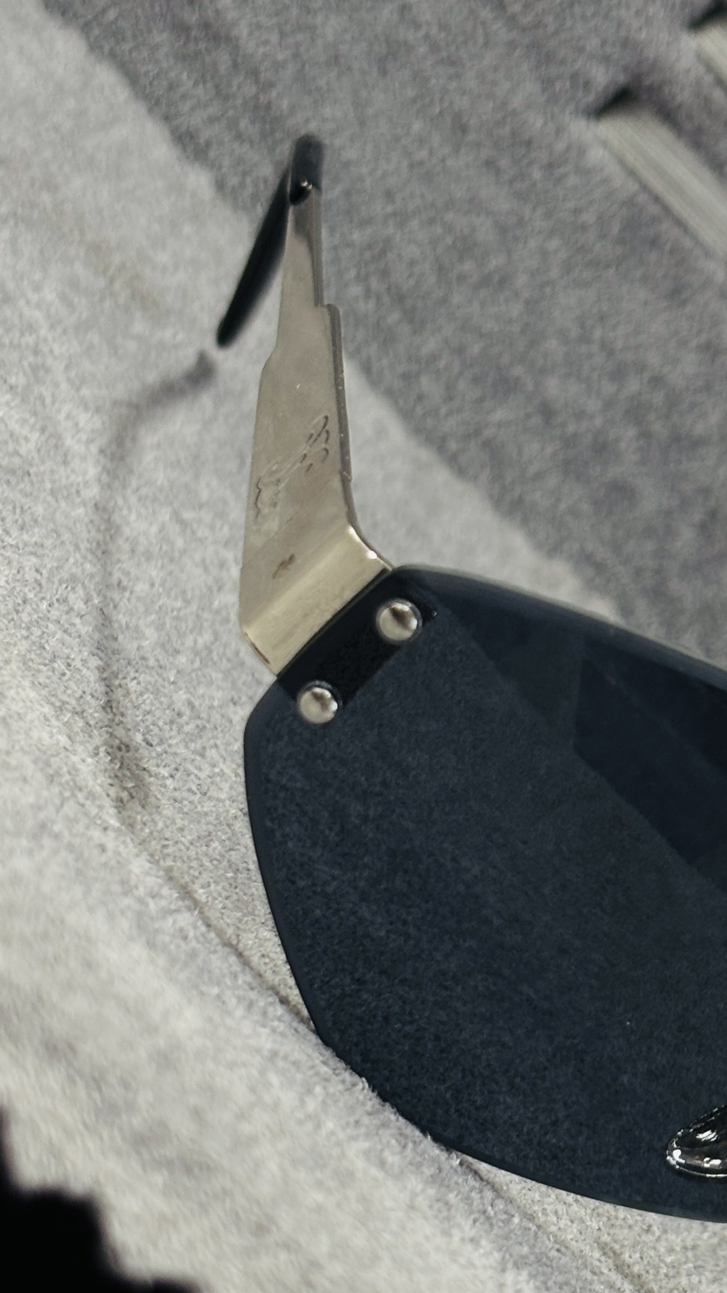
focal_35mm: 96
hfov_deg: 12.5
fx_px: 3290
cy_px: 872
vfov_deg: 22.1
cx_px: 695
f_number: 1.6
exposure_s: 1/50
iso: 80
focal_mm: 5.96
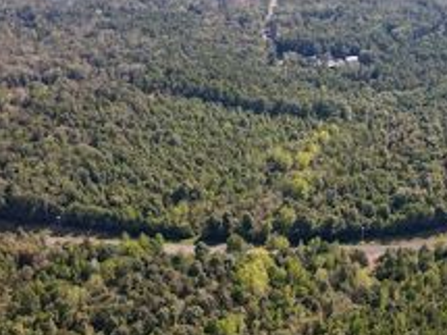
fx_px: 619
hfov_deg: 39.1
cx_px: 309
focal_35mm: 48
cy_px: 182
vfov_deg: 30.2
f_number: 2.8
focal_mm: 4.5
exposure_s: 1/15
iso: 240
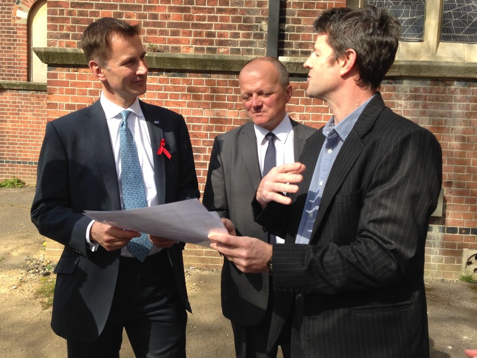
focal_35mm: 39
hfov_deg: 47.8
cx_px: 224
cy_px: 170
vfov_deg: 36.8
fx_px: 538
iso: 50
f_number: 2.4
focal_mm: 4.12
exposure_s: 1/638
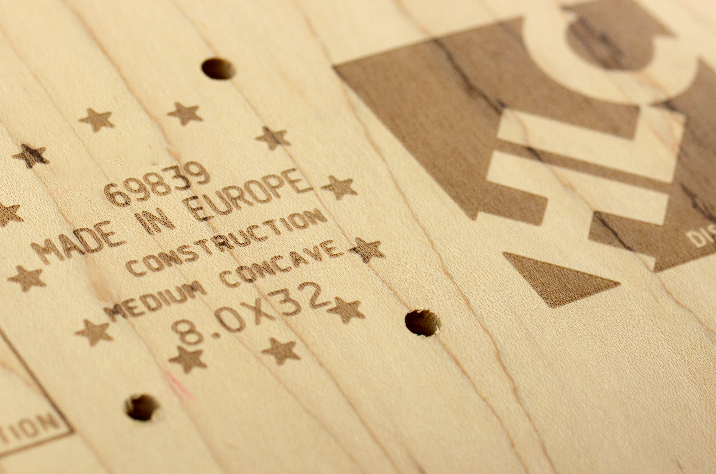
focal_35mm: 158
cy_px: 237
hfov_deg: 13.1
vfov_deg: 8.7
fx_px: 3126
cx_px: 358
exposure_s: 1/50
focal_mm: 105
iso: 400
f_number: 8
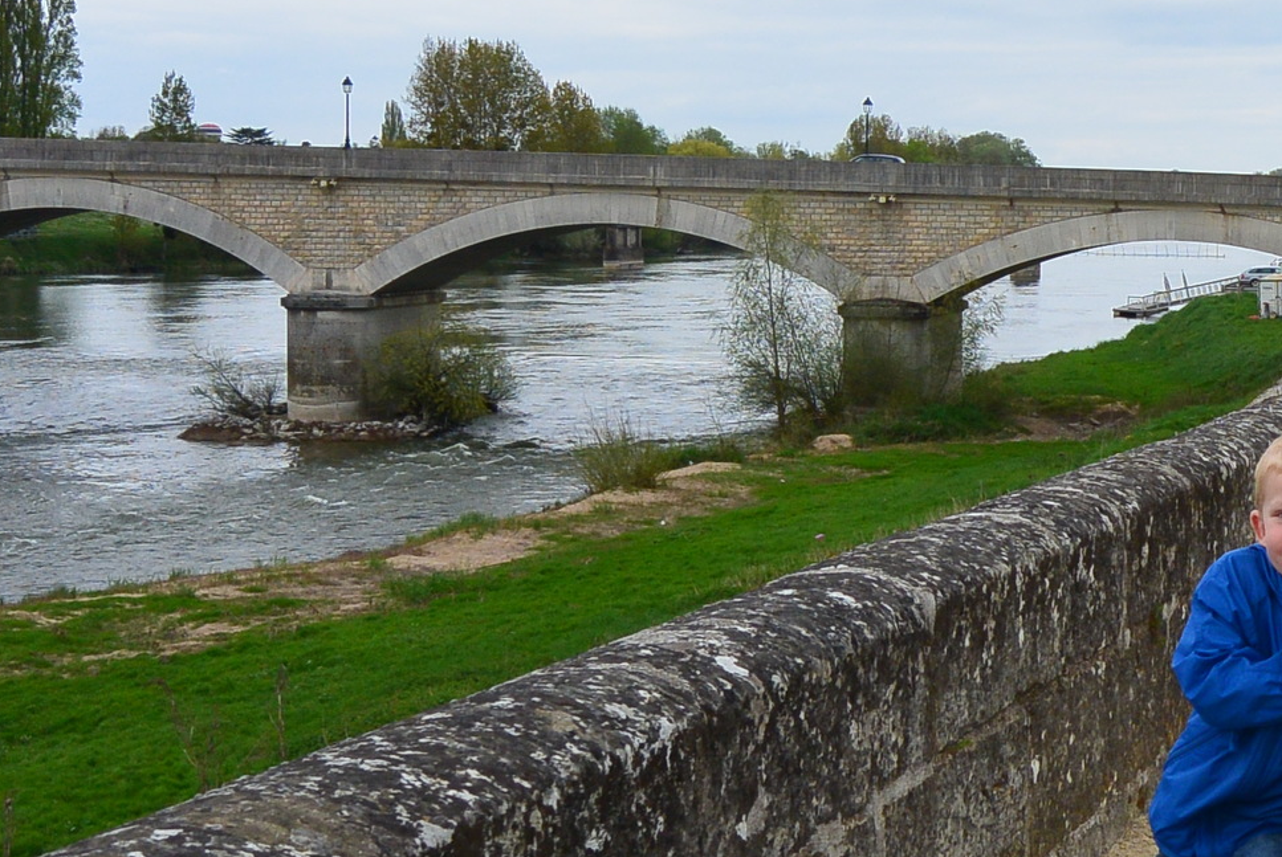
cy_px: 347
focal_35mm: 75
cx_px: 1608
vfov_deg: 18.2
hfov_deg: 24.1
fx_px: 2674
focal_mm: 11
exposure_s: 1/200
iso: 200
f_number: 4
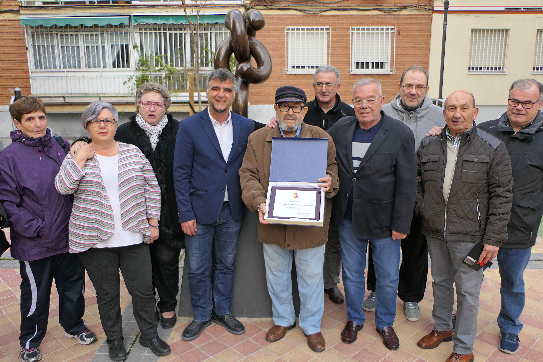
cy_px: 181
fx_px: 452
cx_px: 272
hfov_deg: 61.9
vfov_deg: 43.6
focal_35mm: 30
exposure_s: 1/160
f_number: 3.1
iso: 125
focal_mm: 10.9
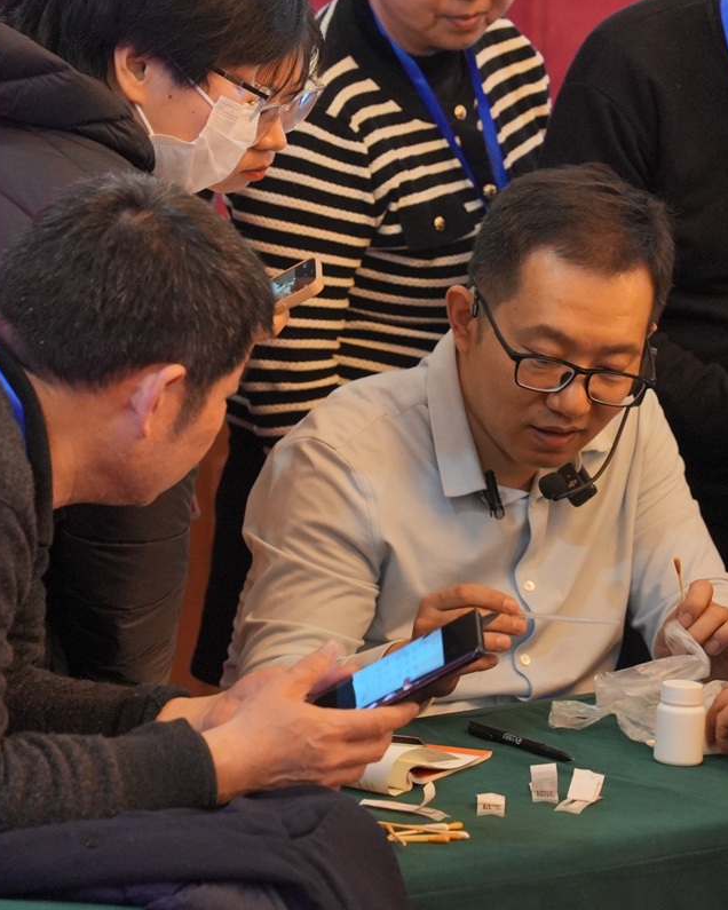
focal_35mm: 187
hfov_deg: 8.3
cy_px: 453
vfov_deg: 10.3
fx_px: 5036
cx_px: 492
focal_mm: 132
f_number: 6.3
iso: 5000
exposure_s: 1/80
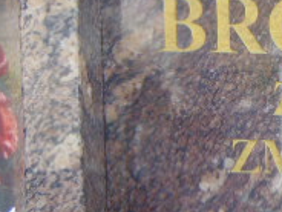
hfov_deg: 5.2
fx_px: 3063
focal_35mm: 376
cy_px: 91
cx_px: 398
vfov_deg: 4.0
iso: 80
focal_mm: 19.4
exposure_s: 1/160
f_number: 3.9
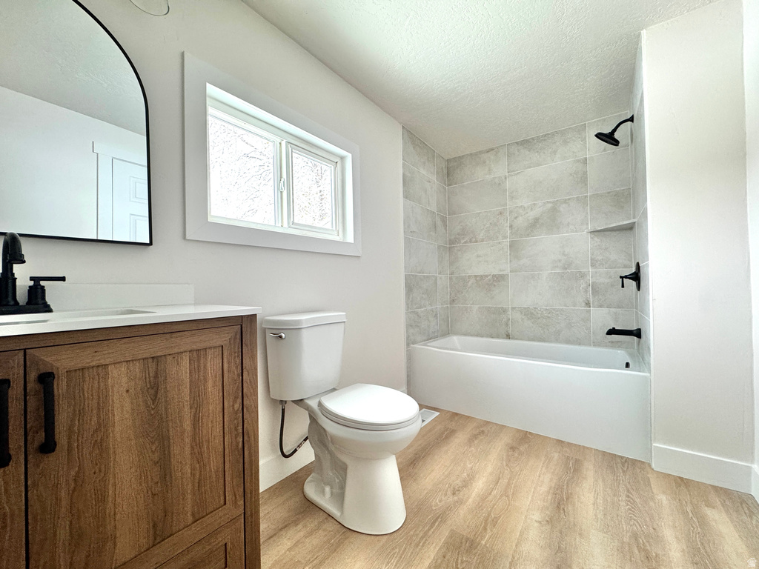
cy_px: 284
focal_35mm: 14
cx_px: 380
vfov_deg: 85.7
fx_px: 307
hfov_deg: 102.1
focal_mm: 2.22
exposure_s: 1/99
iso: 200
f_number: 2.2
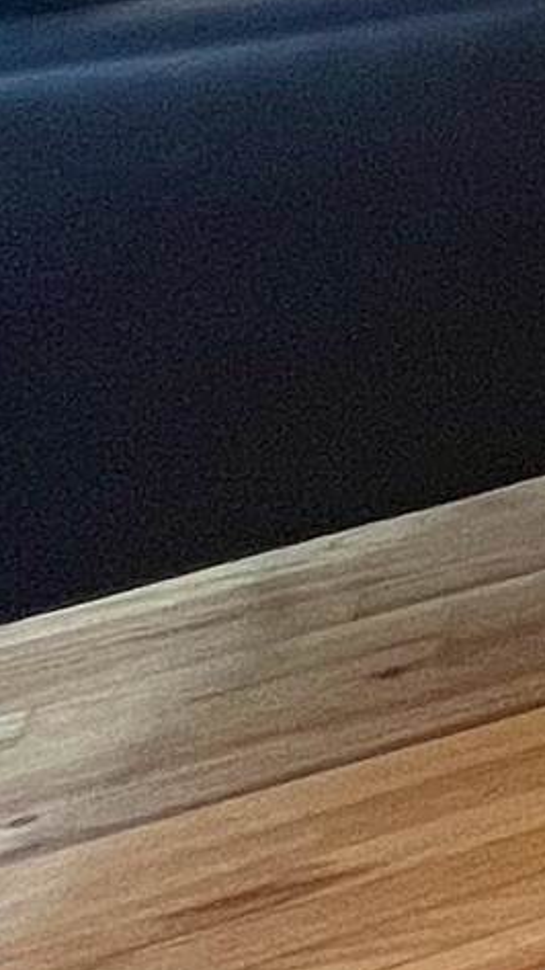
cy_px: -708
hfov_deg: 6.2
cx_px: 2784
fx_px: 2364
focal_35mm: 92
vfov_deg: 18.7
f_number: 1.8
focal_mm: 1.57
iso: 100
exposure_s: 1/120
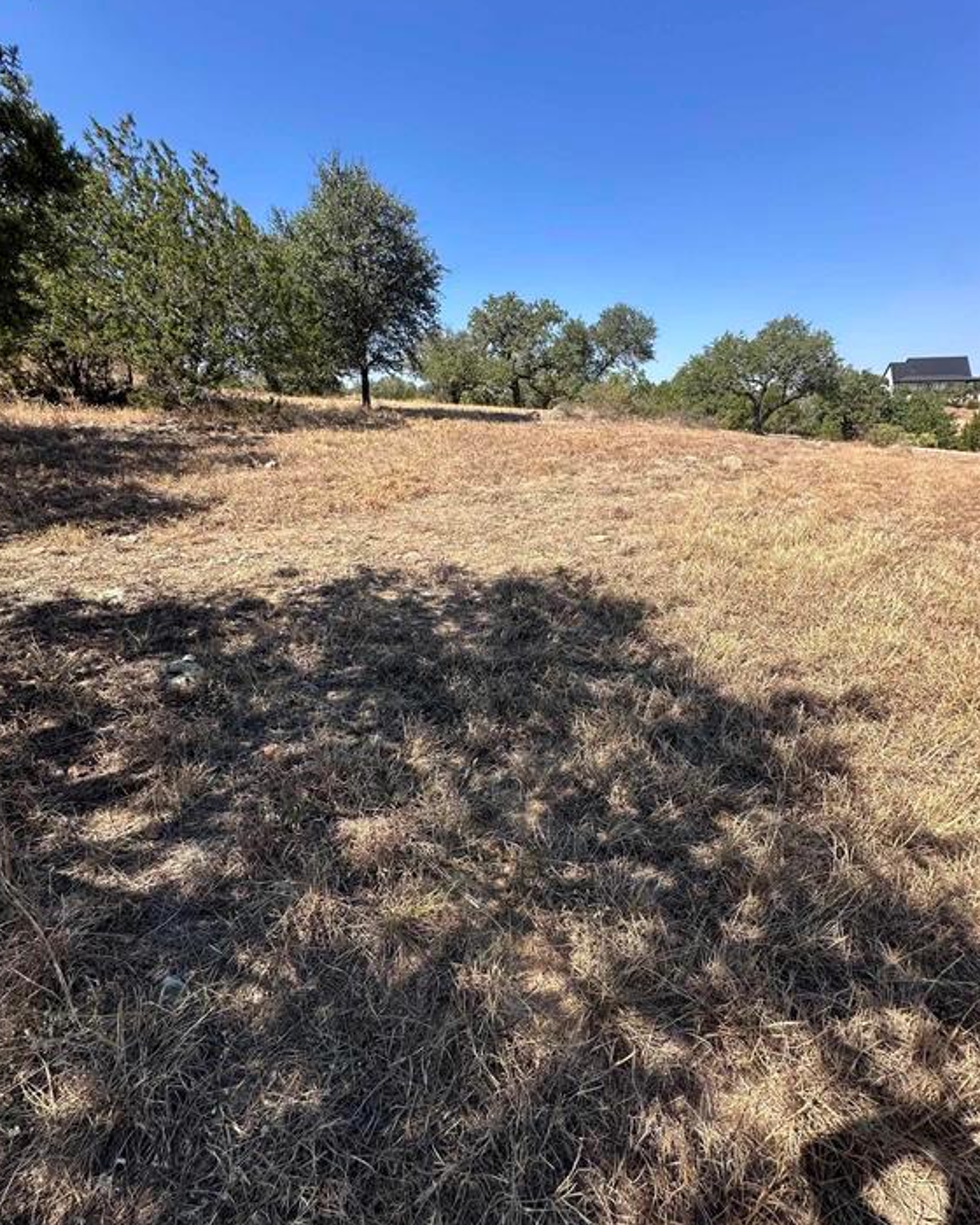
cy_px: 626
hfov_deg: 84.0
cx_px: 488
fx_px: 544
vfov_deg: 96.8
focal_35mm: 15
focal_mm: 2.22
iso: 40
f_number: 2.2
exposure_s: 1/924
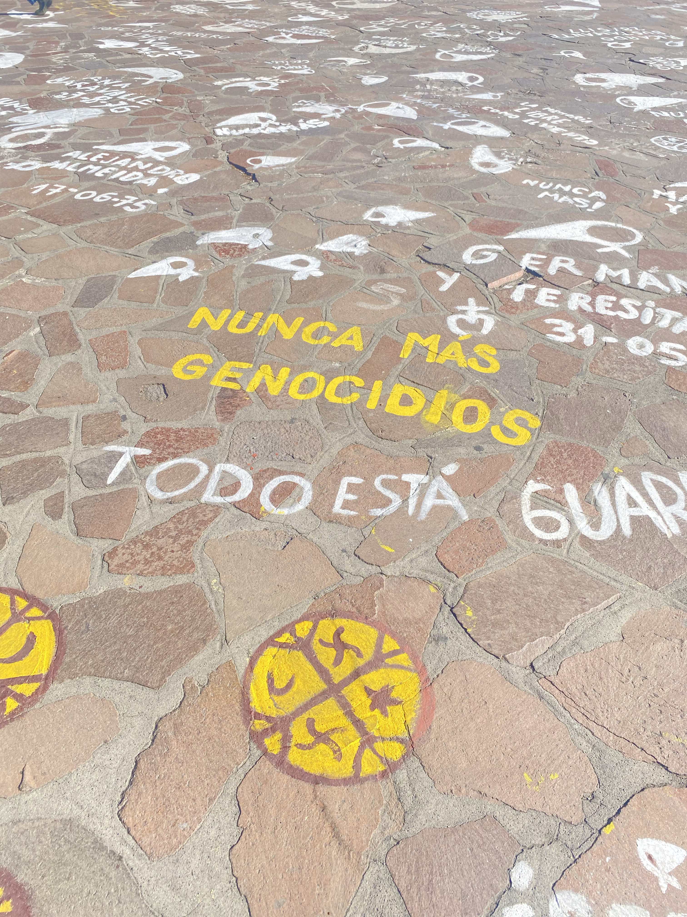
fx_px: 688
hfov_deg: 53.1
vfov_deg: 67.3
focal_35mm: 26
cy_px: 458
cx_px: 344
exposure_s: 1/1754
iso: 32
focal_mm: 4.25
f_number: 1.8
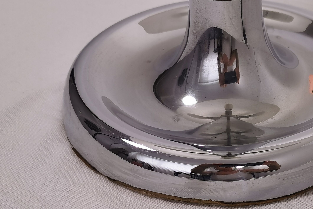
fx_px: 574
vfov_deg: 20.6
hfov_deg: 29.5
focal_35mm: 66
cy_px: 125
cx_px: 266
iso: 80
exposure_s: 1/100
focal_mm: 5.58
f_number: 1.8
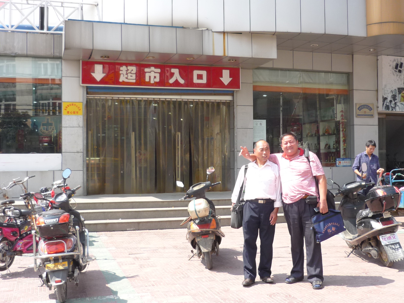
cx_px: 229
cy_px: 142
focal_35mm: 43
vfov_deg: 33.6
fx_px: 502
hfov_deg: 43.7
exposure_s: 1/500
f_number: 2.8
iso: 100
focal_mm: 5.5
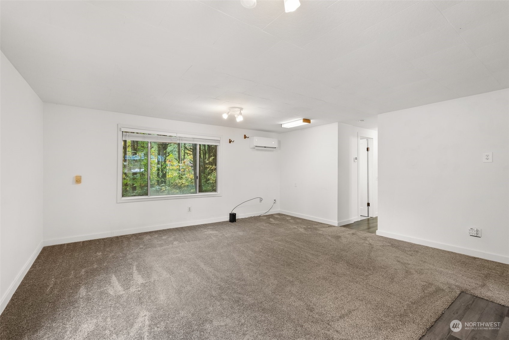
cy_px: 170
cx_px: 254
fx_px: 226
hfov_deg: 96.7
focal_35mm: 16
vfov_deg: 73.8
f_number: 8
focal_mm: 16
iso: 500
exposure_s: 1/5
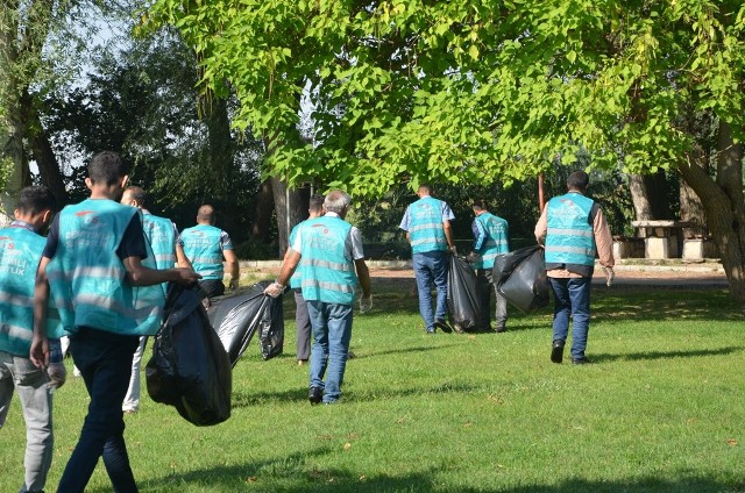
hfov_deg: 17.1
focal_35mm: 120
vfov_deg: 11.4
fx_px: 2478
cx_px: 372
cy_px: 246
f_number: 8
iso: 200
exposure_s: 1/250
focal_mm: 80
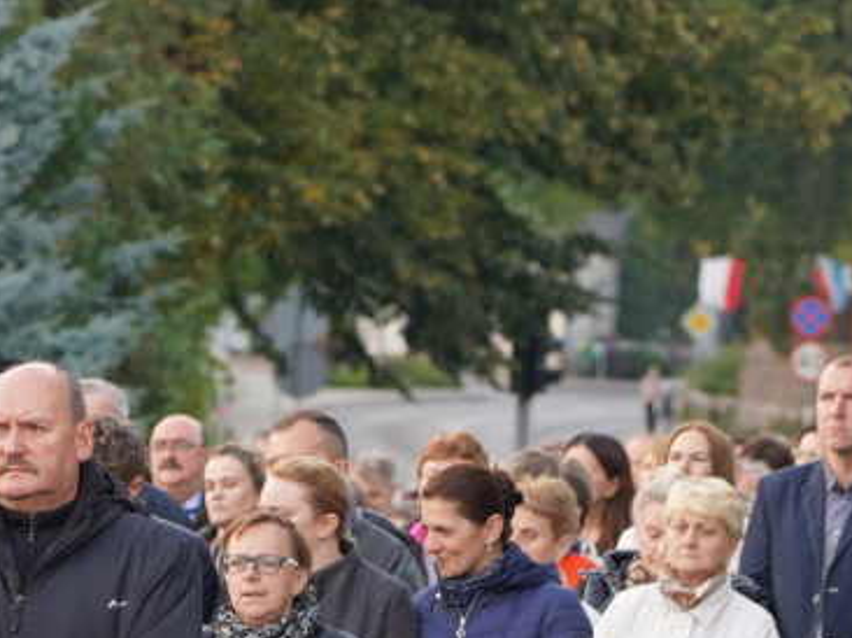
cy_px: 877
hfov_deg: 5.5
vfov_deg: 4.1
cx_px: 303
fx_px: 8830
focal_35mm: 359
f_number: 4
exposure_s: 1/160
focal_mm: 105
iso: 250
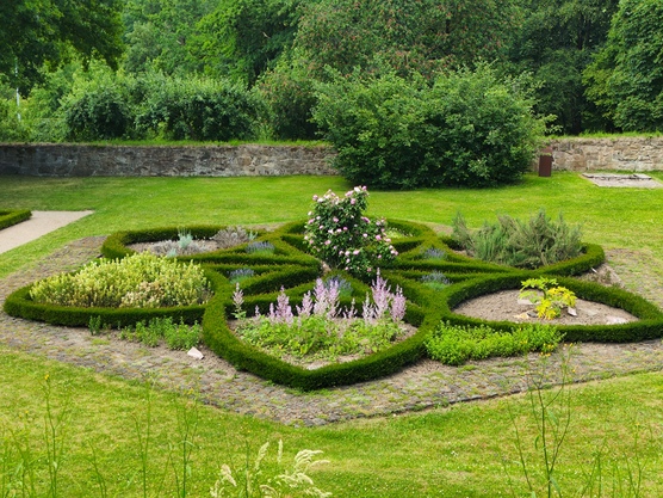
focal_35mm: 24
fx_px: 460
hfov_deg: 71.6
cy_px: 249
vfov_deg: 56.8
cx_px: 332
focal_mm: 4.68
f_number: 1.8
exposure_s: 1/150
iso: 50
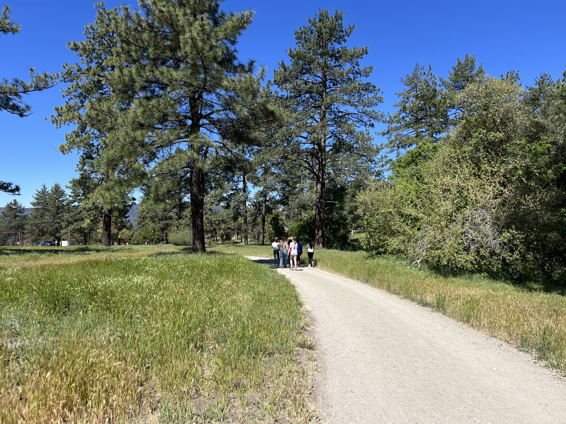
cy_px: 212
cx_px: 283
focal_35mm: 26
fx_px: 425
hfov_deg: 67.3
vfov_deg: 53.1
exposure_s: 1/3571
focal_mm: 5.7
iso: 50
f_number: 1.5
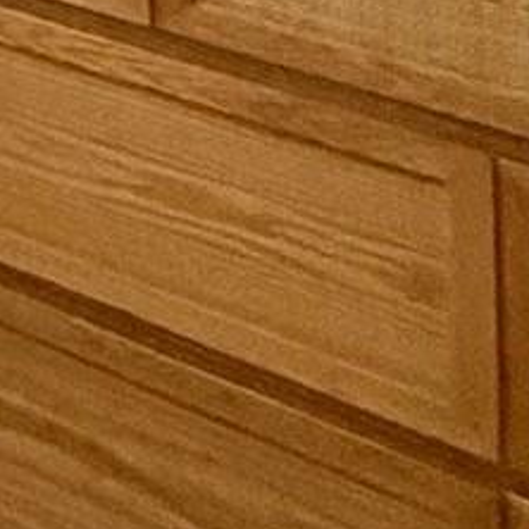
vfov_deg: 11.8
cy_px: -813
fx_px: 1971
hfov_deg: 10.0
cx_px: -1184
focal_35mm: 114
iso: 500
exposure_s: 1/120
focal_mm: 2.22
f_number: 2.2
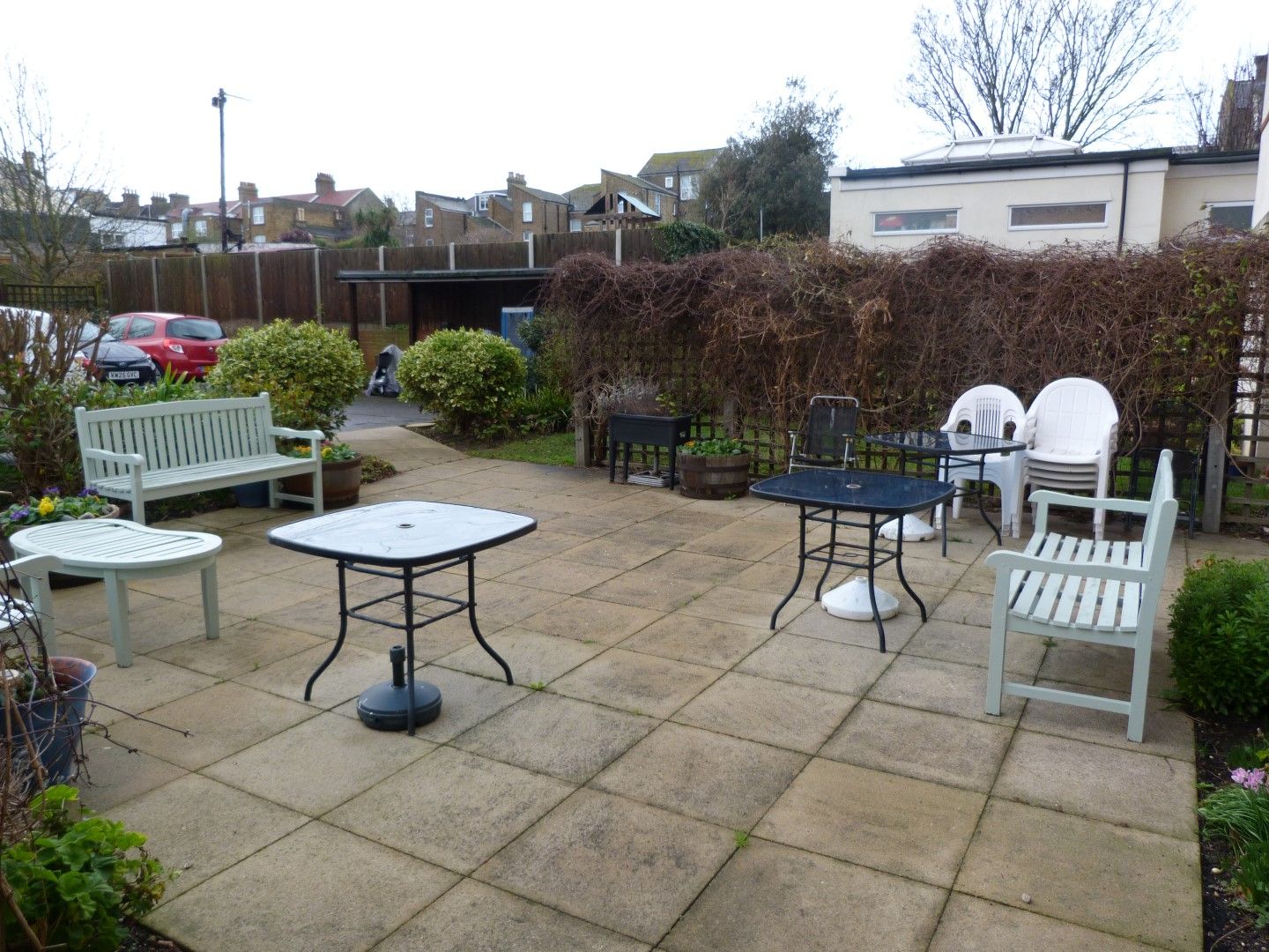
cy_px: 476
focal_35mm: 25
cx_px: 634
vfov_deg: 54.9
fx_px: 916
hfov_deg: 69.4
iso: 80
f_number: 2.8
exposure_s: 1/200
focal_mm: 4.5
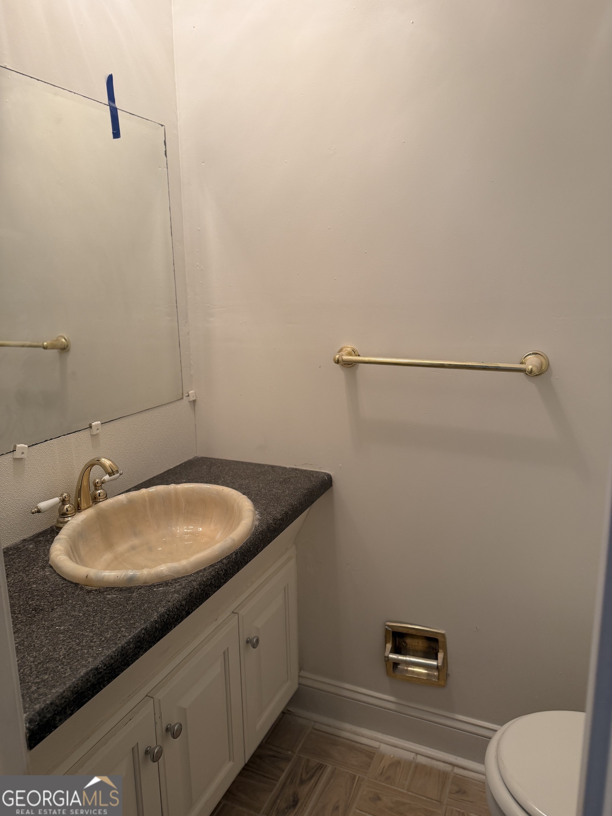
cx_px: 306
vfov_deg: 71.6
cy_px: 408
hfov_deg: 56.8
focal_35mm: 24
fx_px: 566
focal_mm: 6.76
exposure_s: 1/120
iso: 160
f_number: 1.78
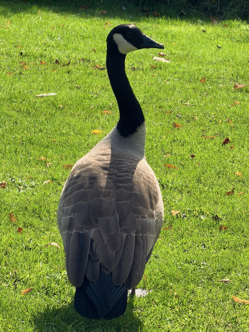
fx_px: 1918
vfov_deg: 9.9
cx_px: 124
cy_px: 166
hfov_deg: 7.4
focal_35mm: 200
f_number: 2.8
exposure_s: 1/631
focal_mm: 16.89
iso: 40
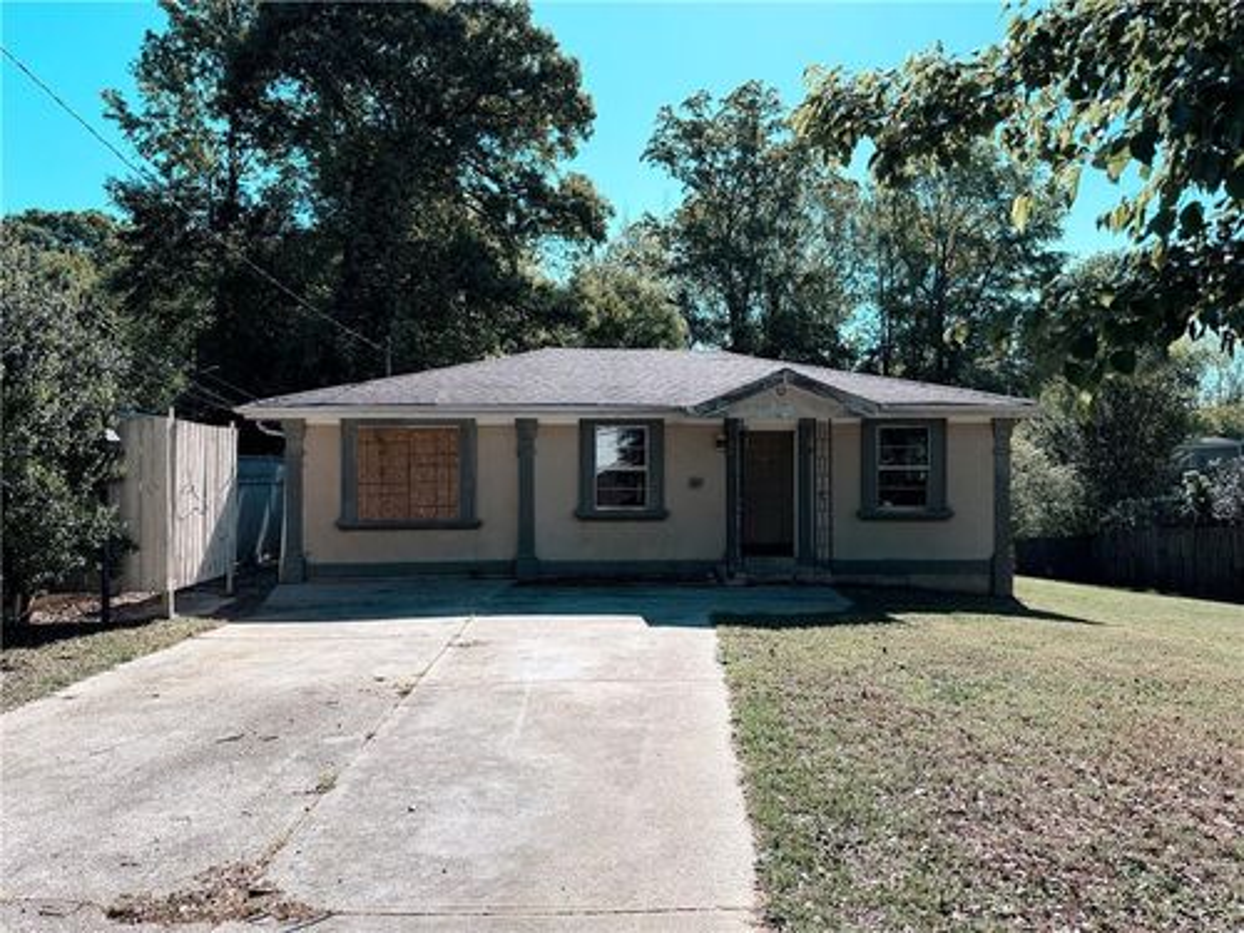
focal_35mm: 24
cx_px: 622
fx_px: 862
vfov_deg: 56.8
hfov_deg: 71.6
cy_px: 466
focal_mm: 6.76
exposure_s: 1/2801
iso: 100
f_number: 1.78
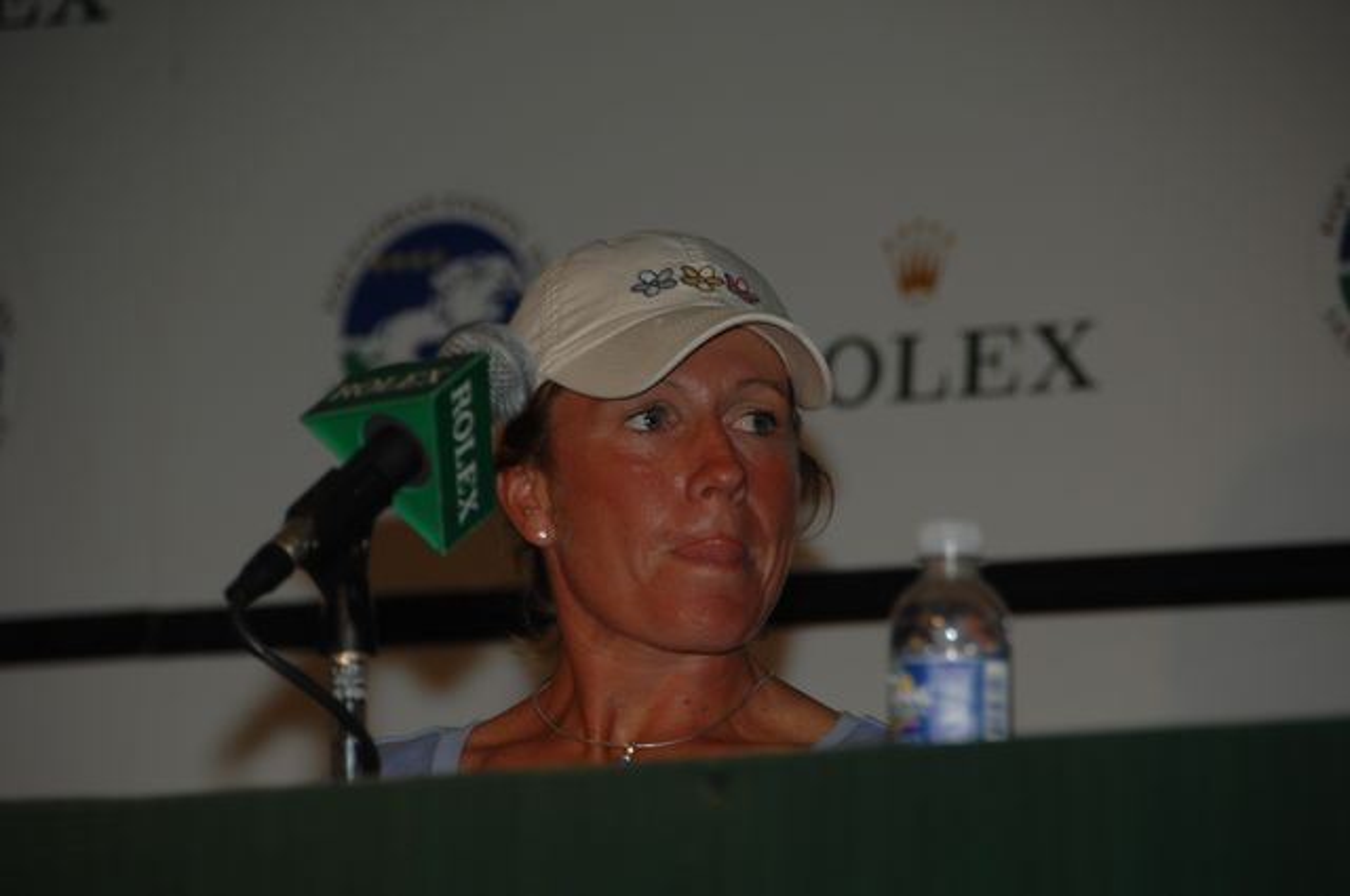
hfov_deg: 6.9
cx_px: 675
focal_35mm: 300
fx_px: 11236
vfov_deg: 4.6
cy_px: 448
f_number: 5.6
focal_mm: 200
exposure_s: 1/125
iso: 200
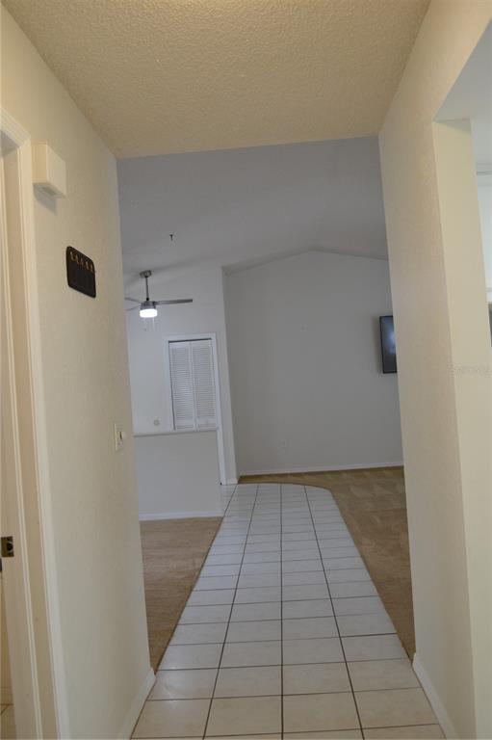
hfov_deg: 43.6
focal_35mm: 30
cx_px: 246
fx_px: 616
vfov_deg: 62.0
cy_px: 370
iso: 400
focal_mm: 20
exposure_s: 1/80
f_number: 4.5
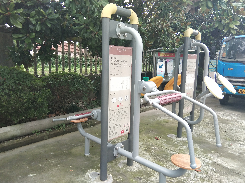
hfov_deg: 58.4
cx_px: 122
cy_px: 92
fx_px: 219
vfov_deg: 45.4
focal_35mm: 31
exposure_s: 1/157
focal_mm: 3.69
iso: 50
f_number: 2.2
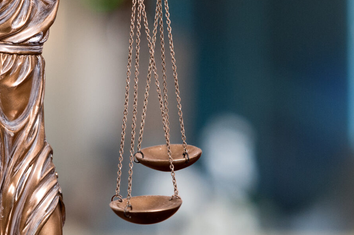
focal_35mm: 143
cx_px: 276
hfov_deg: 14.3
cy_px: 75
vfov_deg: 9.6
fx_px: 1405
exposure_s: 1/180
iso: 800
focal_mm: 50
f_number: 4
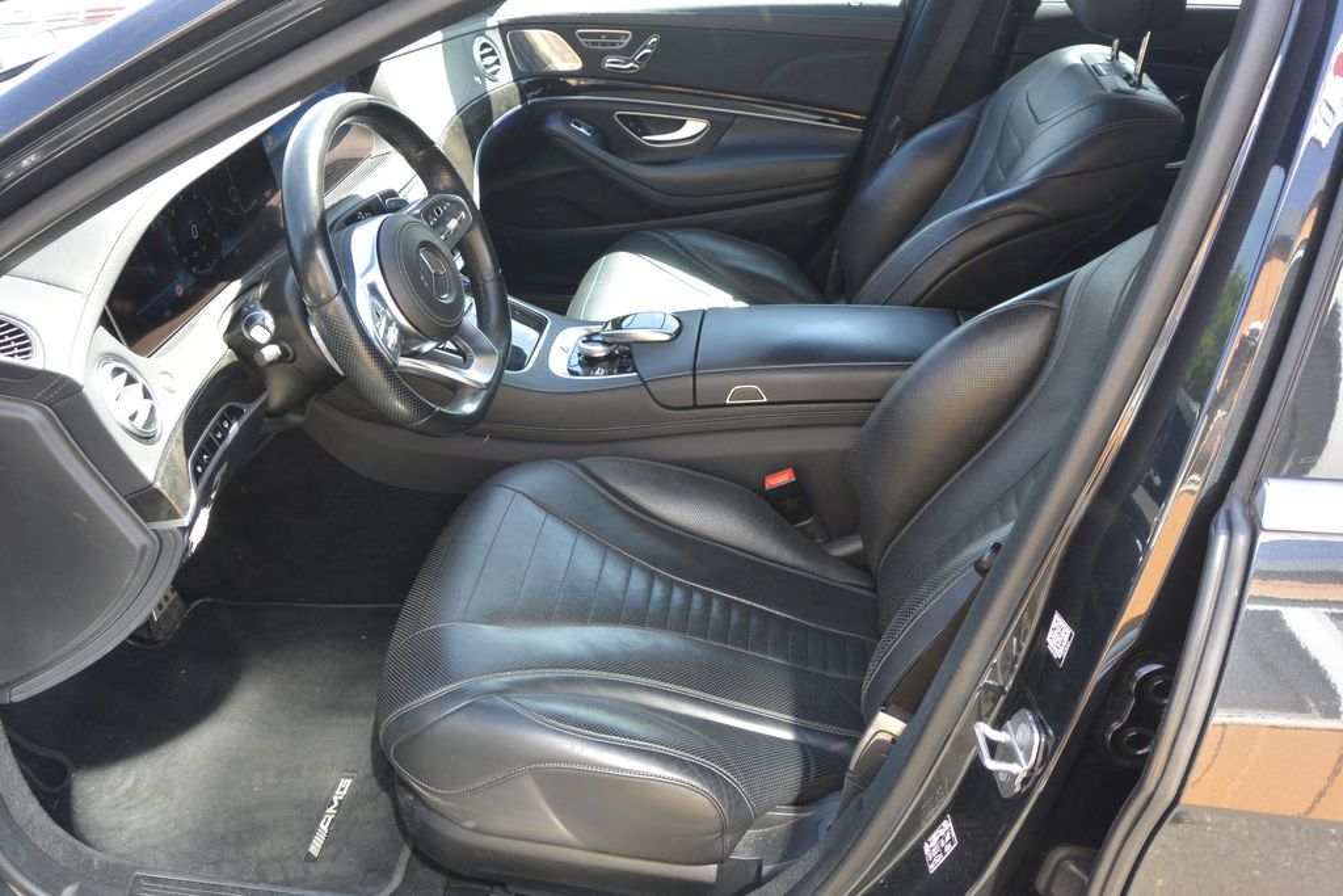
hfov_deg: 61.9
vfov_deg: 43.6
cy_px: 448
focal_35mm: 30
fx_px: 1119
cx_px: 672
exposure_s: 1/125
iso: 200
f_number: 3.5
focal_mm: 11.4
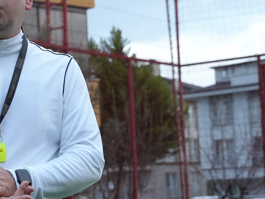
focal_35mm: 110
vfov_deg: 13.5
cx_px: -12
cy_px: 99
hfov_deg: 17.4
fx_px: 842
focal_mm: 35.7
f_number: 4
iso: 1600
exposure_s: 1/160
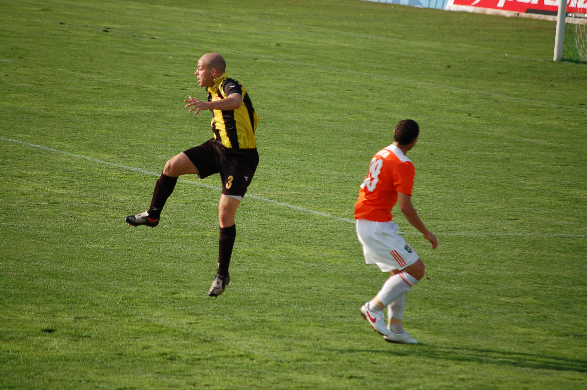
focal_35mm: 300
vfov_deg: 4.6
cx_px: 294
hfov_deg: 6.9
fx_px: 4887
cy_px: 195
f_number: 5.6
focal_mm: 200
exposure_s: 1/1000
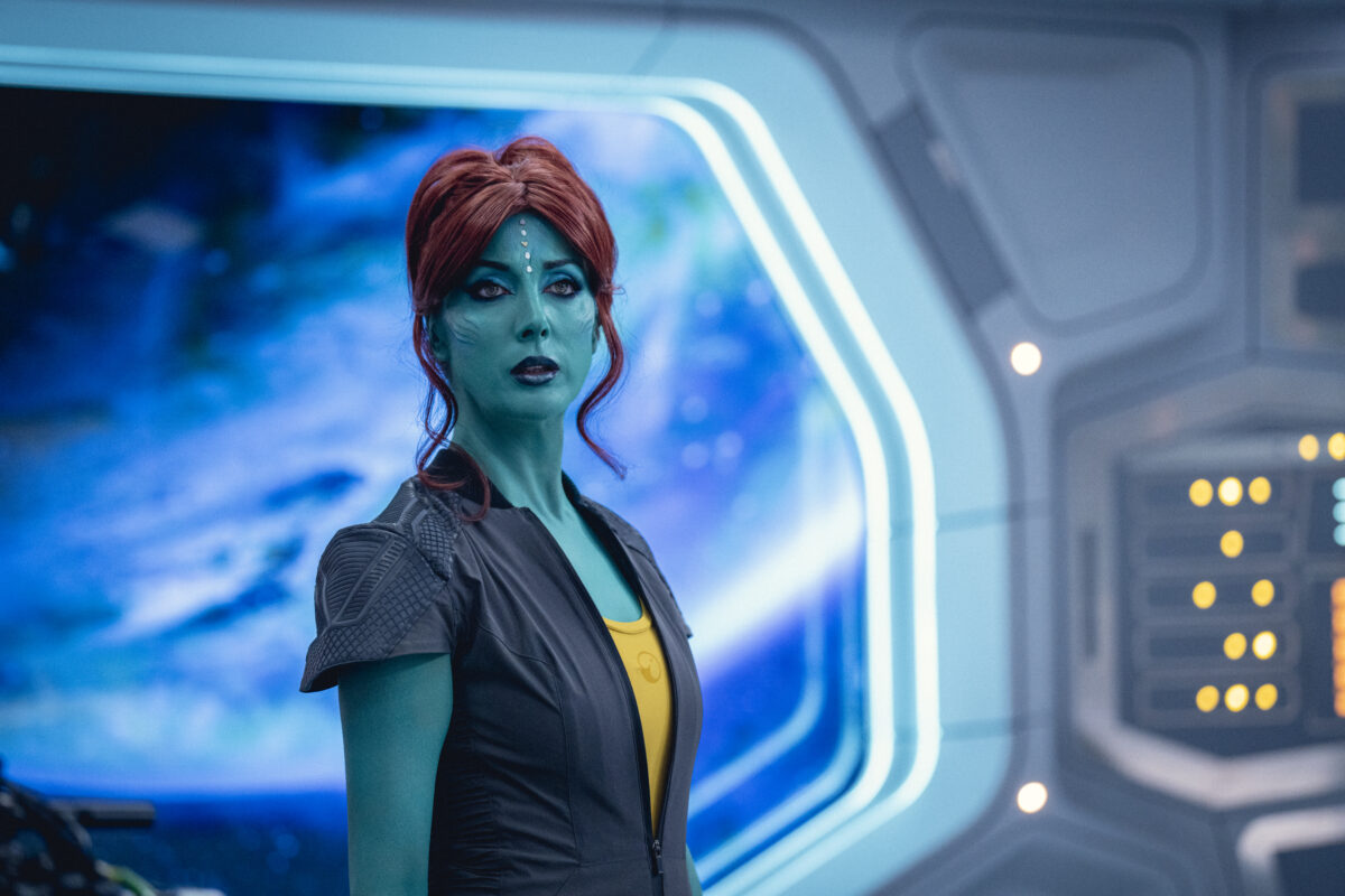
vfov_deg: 13.3
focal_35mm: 103
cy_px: 448
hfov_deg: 19.8
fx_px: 3848
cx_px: 672
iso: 3200
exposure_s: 1/400
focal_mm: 103
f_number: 2.8
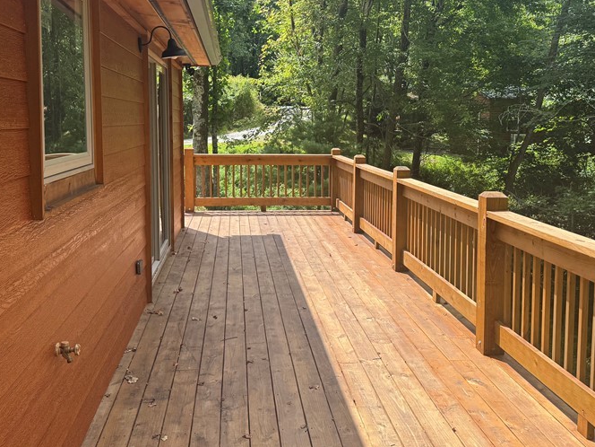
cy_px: 171
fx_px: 636
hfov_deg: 50.1
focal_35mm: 37
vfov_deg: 38.4
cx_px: 309
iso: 80
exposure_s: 1/1238
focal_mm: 6.76
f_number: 1.78
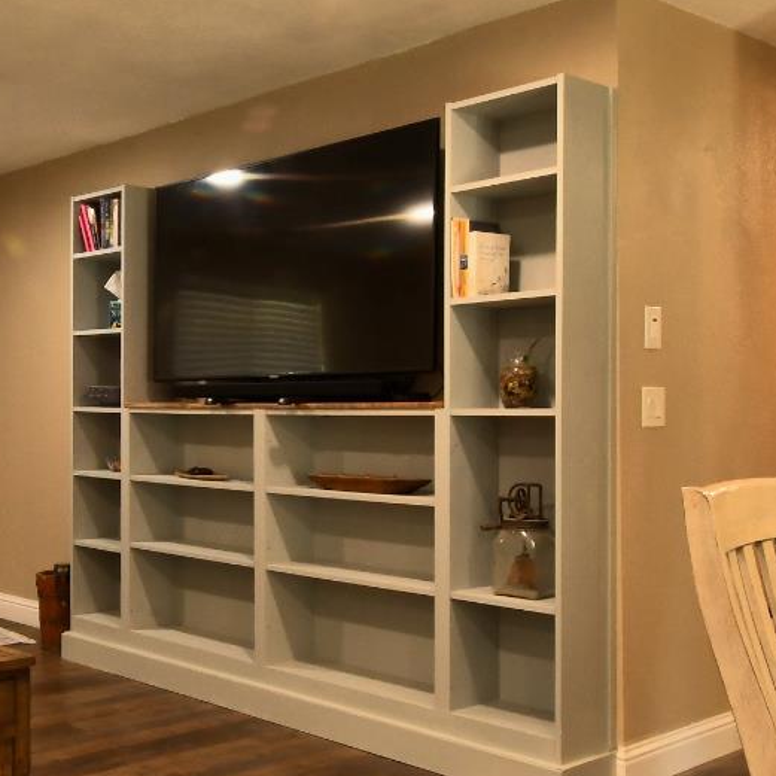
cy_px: 447
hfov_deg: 36.2
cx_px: 92
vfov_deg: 38.3
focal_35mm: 44
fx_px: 1116
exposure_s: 1/2.5
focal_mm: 12
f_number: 22
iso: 1250
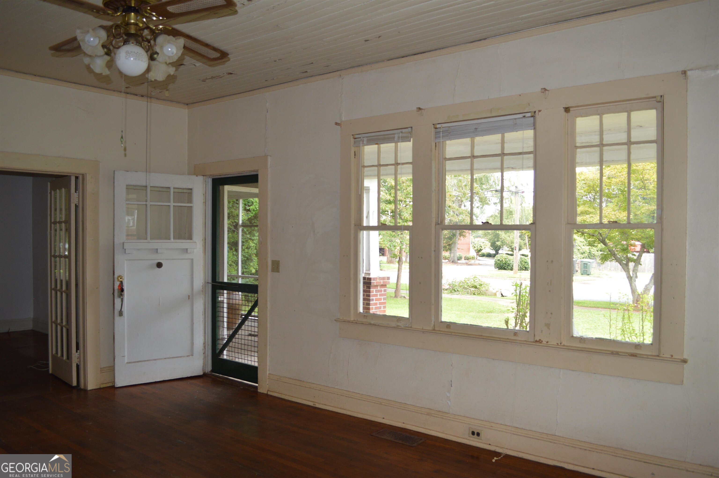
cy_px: 239
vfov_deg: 47.8
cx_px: 360
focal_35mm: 27
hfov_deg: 67.4
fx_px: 539
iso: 250
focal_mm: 18
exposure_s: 1/125
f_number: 4
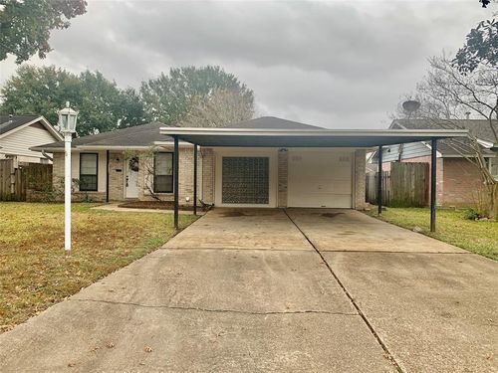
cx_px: 249
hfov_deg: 67.3
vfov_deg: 53.1
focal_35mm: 26
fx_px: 374
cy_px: 186
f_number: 1.8
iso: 32
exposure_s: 1/121
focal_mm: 4.25
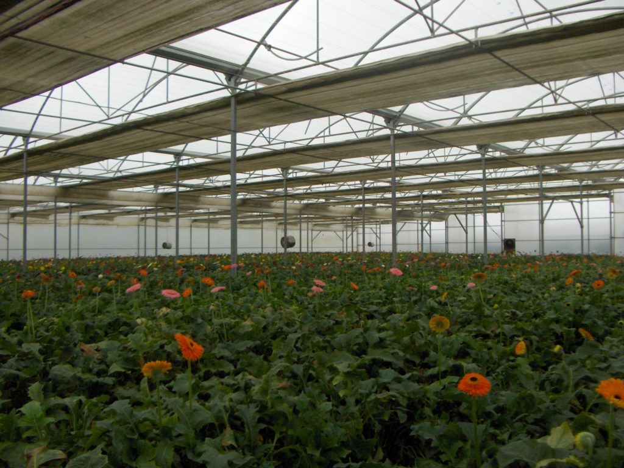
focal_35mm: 35
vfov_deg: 40.7
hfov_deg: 52.6
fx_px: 631
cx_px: 312
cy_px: 234
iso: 197
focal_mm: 5.8
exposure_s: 1/144
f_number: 2.6
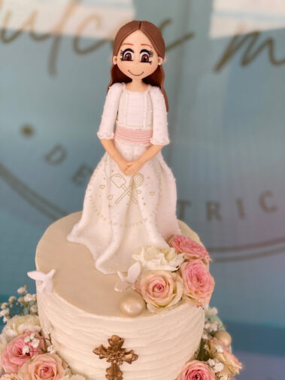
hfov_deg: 28.0
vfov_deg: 36.8
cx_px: 142
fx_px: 571
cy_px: 190
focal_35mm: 52
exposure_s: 1/126
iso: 20
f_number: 2
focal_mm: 6
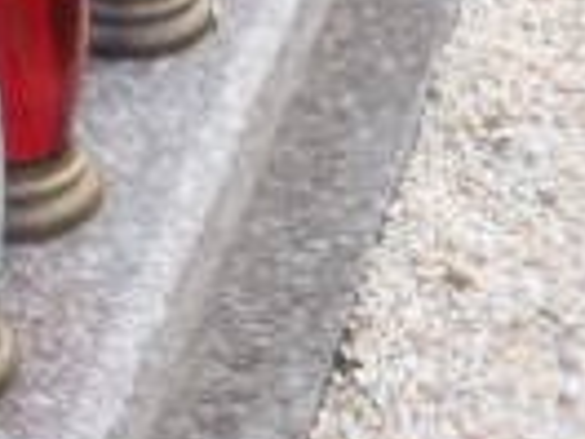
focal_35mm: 204
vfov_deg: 7.1
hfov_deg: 9.3
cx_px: -434
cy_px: -275
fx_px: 3448
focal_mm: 7.57
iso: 64
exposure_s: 1/60
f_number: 4.3
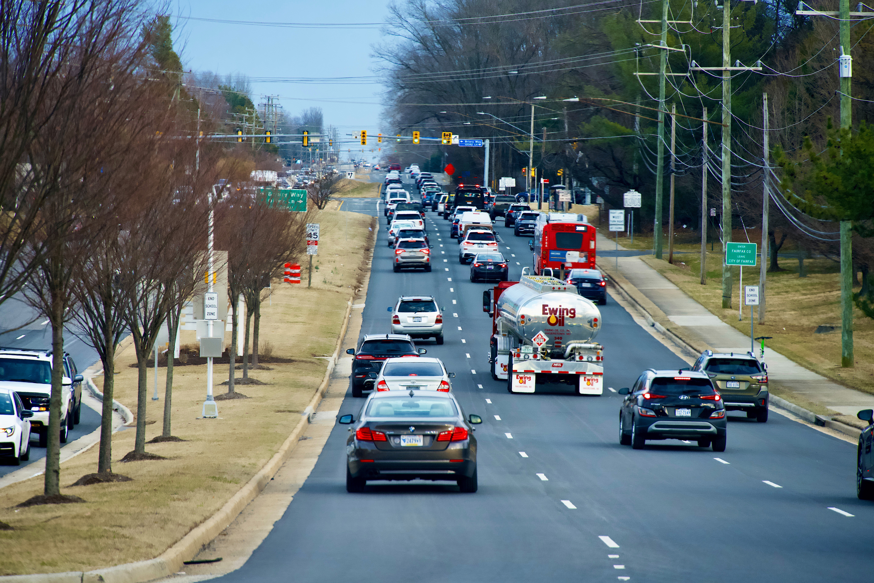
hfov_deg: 10.3
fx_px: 4855
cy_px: 292
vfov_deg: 6.9
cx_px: 437
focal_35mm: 200
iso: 1250
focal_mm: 200
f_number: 6.3
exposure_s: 1/640
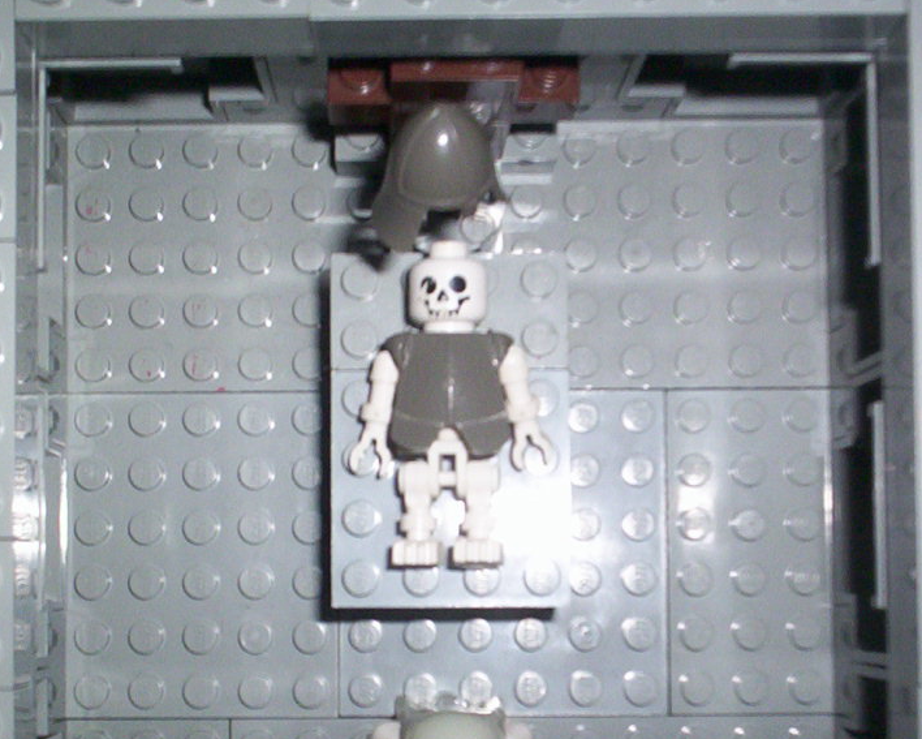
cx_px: 414
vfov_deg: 24.4
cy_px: 542
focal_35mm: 62
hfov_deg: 30.5
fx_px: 1693
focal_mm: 4.99
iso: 140
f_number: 4.5
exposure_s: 1/60
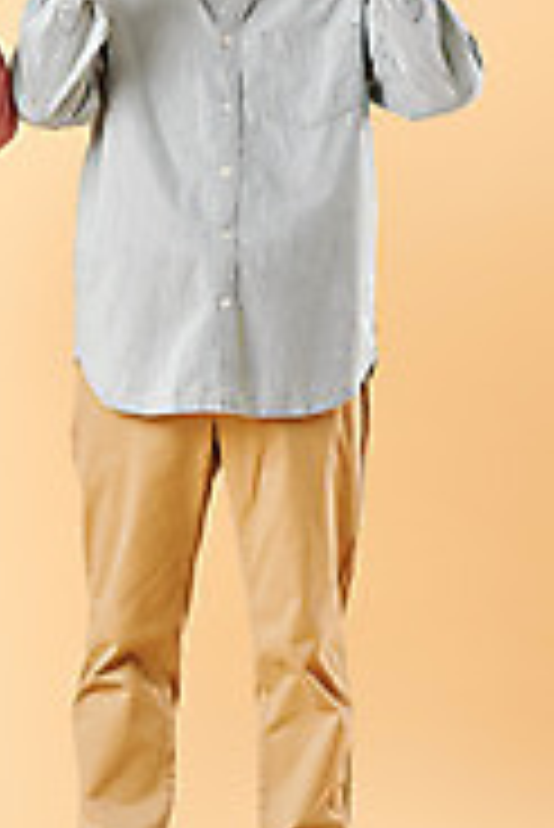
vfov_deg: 11.5
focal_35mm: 178
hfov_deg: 7.7
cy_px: 274
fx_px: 4101
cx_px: 2
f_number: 8
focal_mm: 82
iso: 100
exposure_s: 1/125
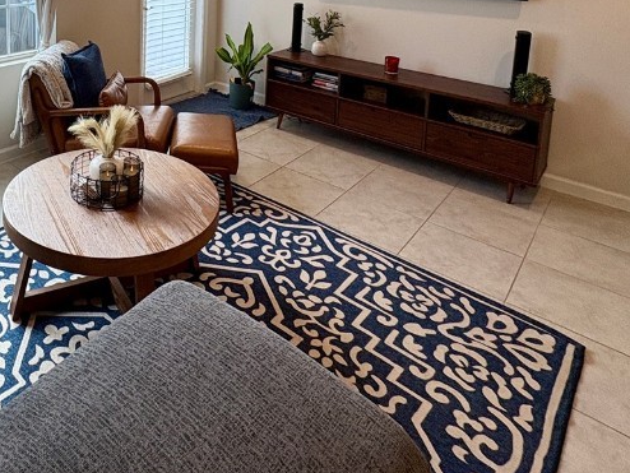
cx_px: 140
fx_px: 528
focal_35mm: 29
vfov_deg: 41.4
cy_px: -9
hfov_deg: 57.7
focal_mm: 2.22
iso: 64
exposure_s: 1/120
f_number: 2.2
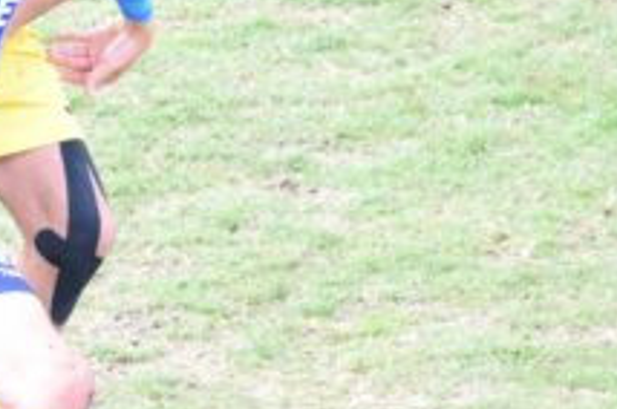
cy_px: 187
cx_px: -32
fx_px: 10450
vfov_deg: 2.2
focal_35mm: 611
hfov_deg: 3.4
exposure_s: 1/1000
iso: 3200
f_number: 4.8
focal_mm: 125
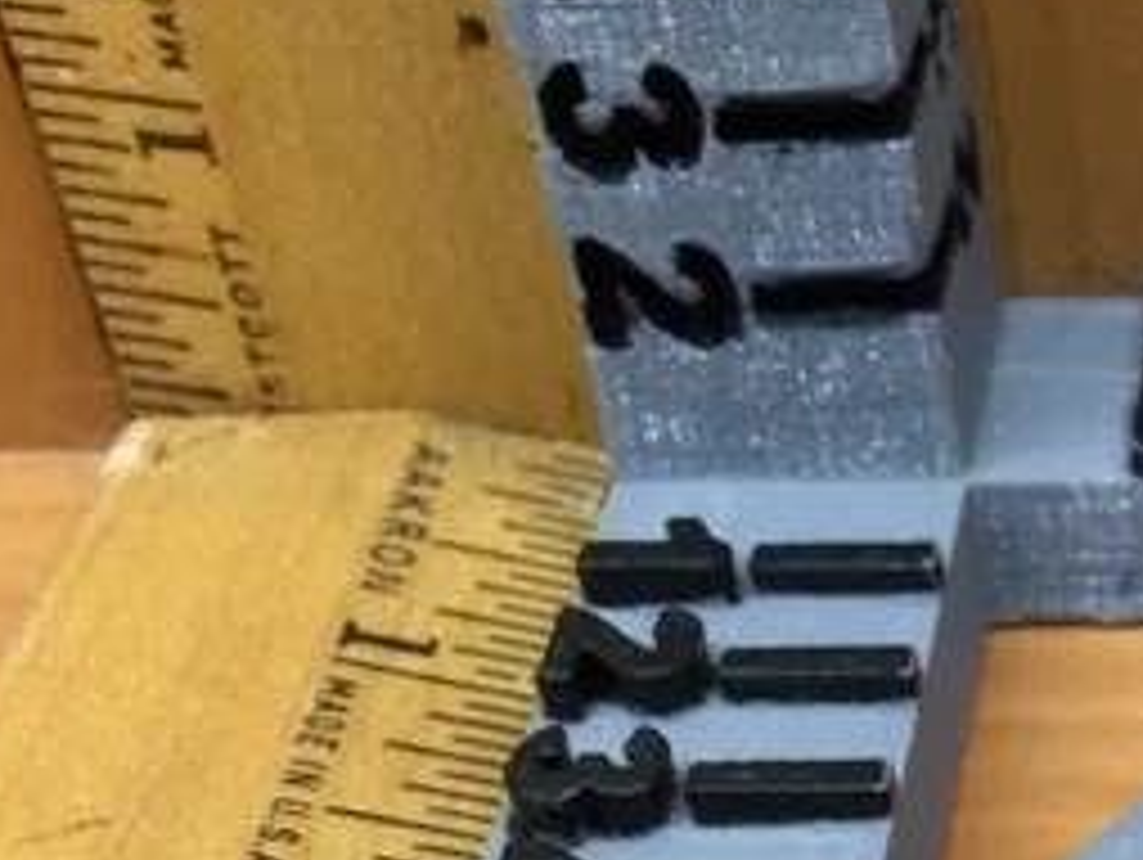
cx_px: 1537
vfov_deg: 14.6
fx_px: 3140
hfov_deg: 18.9
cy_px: 1272
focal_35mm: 95
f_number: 2.2
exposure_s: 1/15
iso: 50
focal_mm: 4.15
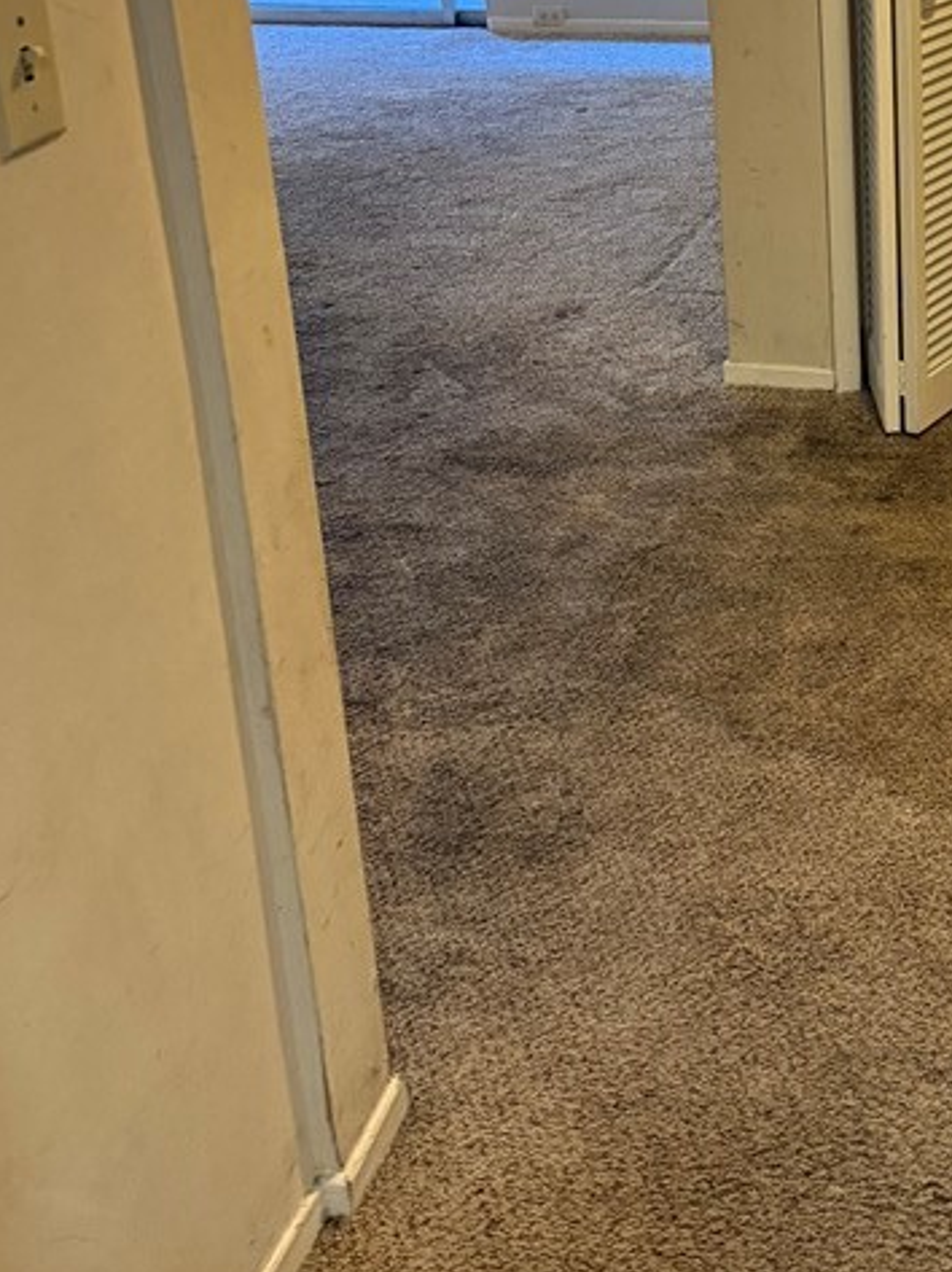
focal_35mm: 52
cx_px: 982
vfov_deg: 35.5
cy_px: 231
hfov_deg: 26.3
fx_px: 1909
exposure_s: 1/40
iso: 640
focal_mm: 6.76
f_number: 1.78
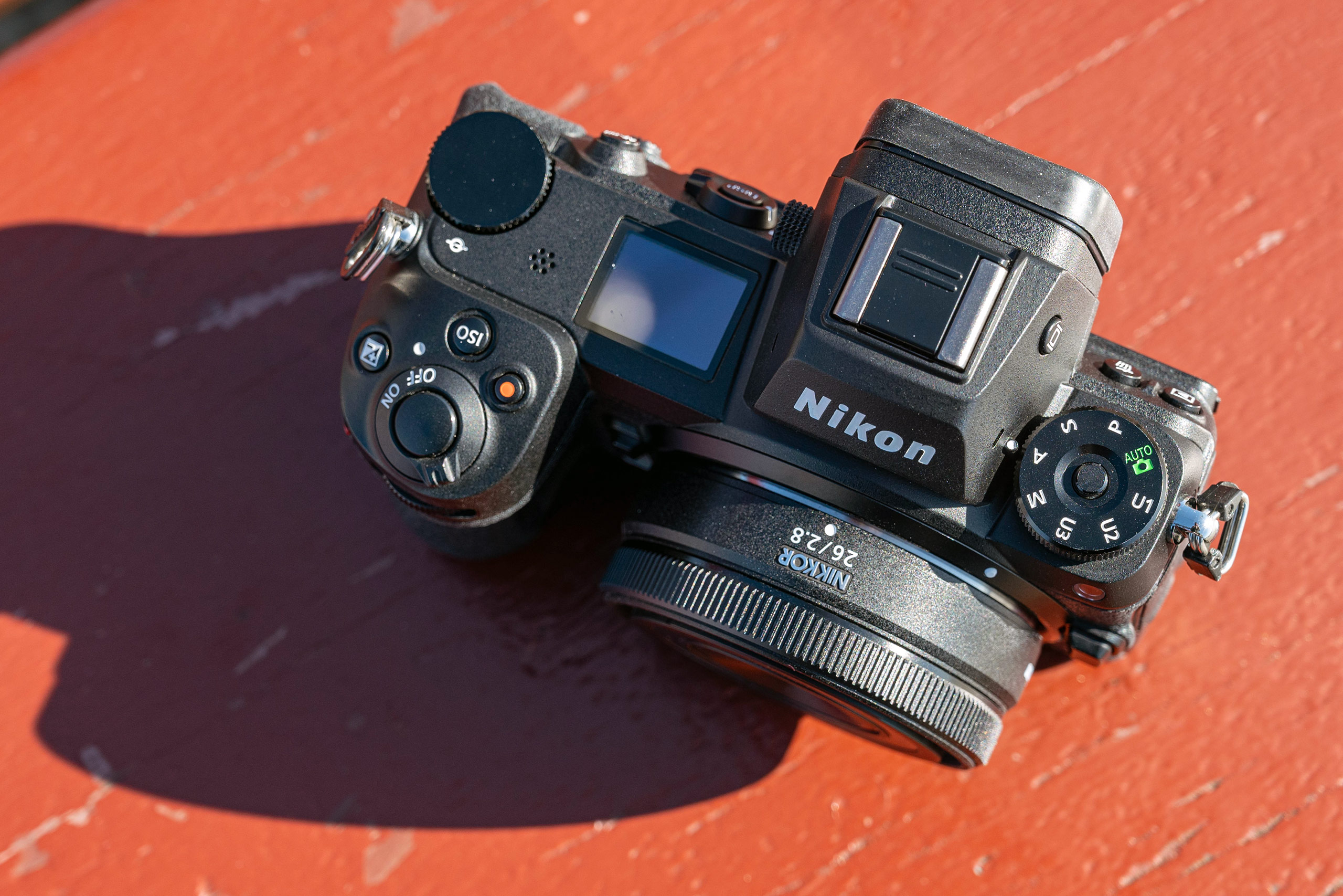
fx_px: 3469
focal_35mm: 93
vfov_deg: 14.7
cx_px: 672
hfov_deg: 21.9
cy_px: 448
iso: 320
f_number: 5.6
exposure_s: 1/500
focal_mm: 62
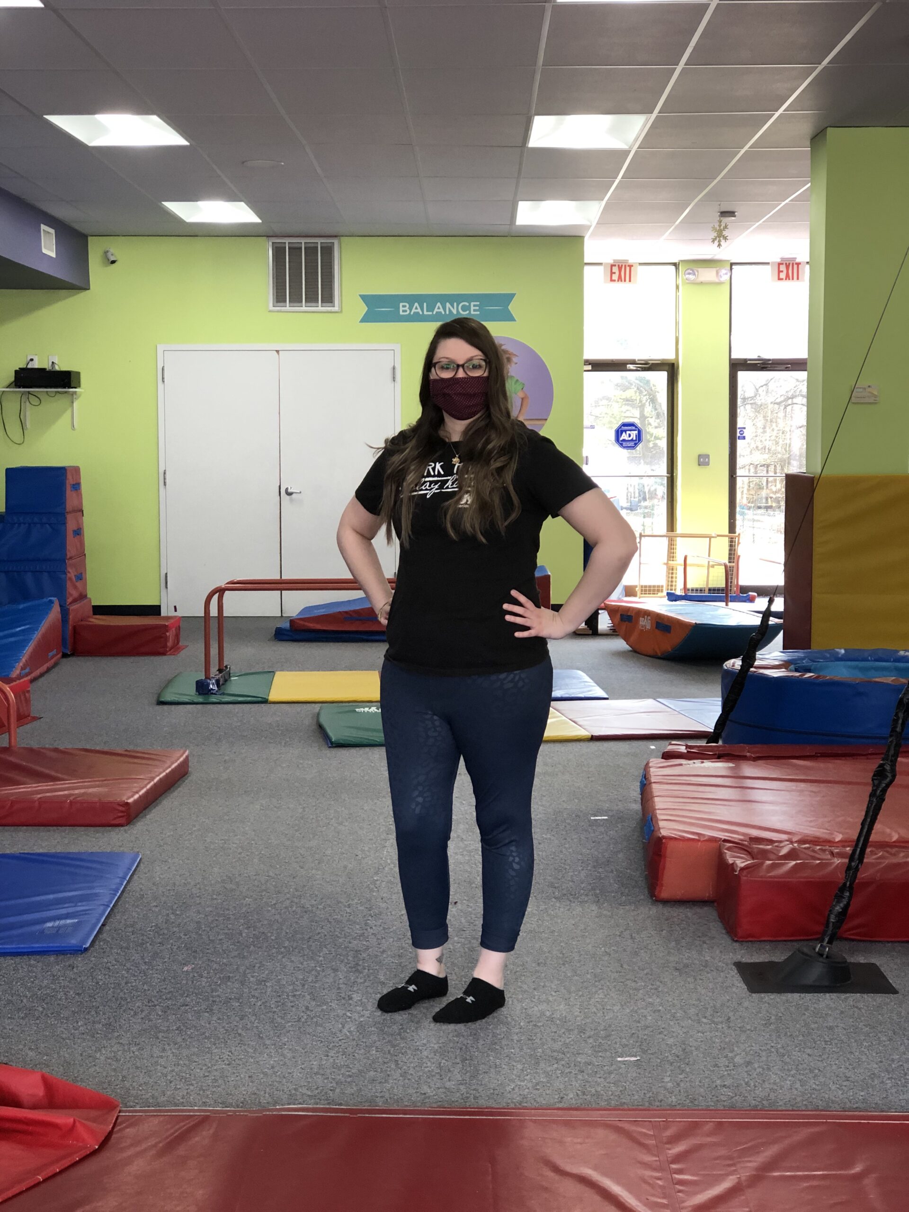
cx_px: 454
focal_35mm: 57
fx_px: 1996
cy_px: 606
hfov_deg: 25.7
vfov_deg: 33.8
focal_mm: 6.6
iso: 32
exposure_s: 1/30
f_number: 2.8
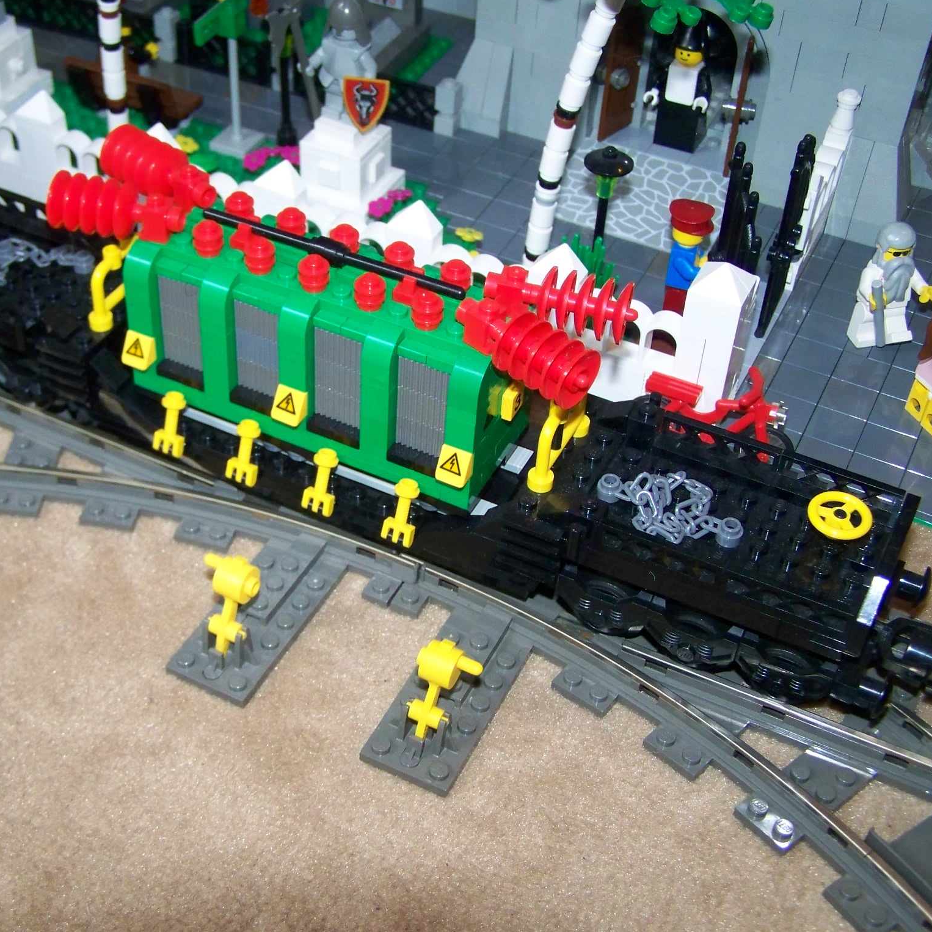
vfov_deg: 33.4
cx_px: 340
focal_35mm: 51
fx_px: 1554
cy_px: 464
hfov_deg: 33.2
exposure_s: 1/30
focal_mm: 7.2
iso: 200
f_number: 2.8
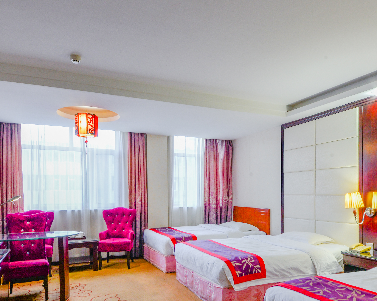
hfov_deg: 65.8
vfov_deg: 54.1
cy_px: 193
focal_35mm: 26
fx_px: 290
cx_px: 210
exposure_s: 1/2.5
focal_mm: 15
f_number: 11
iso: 400
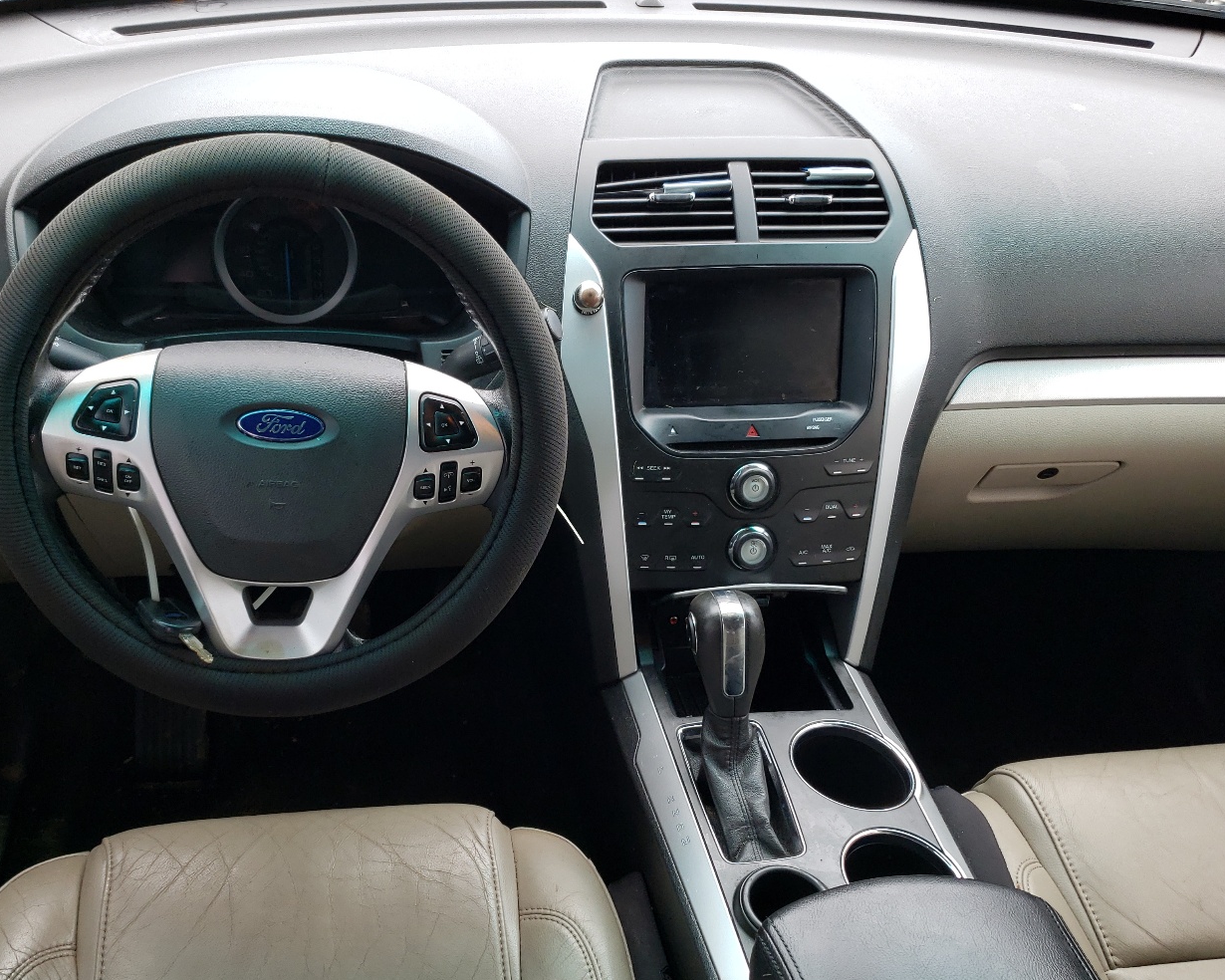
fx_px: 1196
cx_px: 522
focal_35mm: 33
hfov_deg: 54.0
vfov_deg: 44.5
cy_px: 506
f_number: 1.5
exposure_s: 1/147
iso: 50
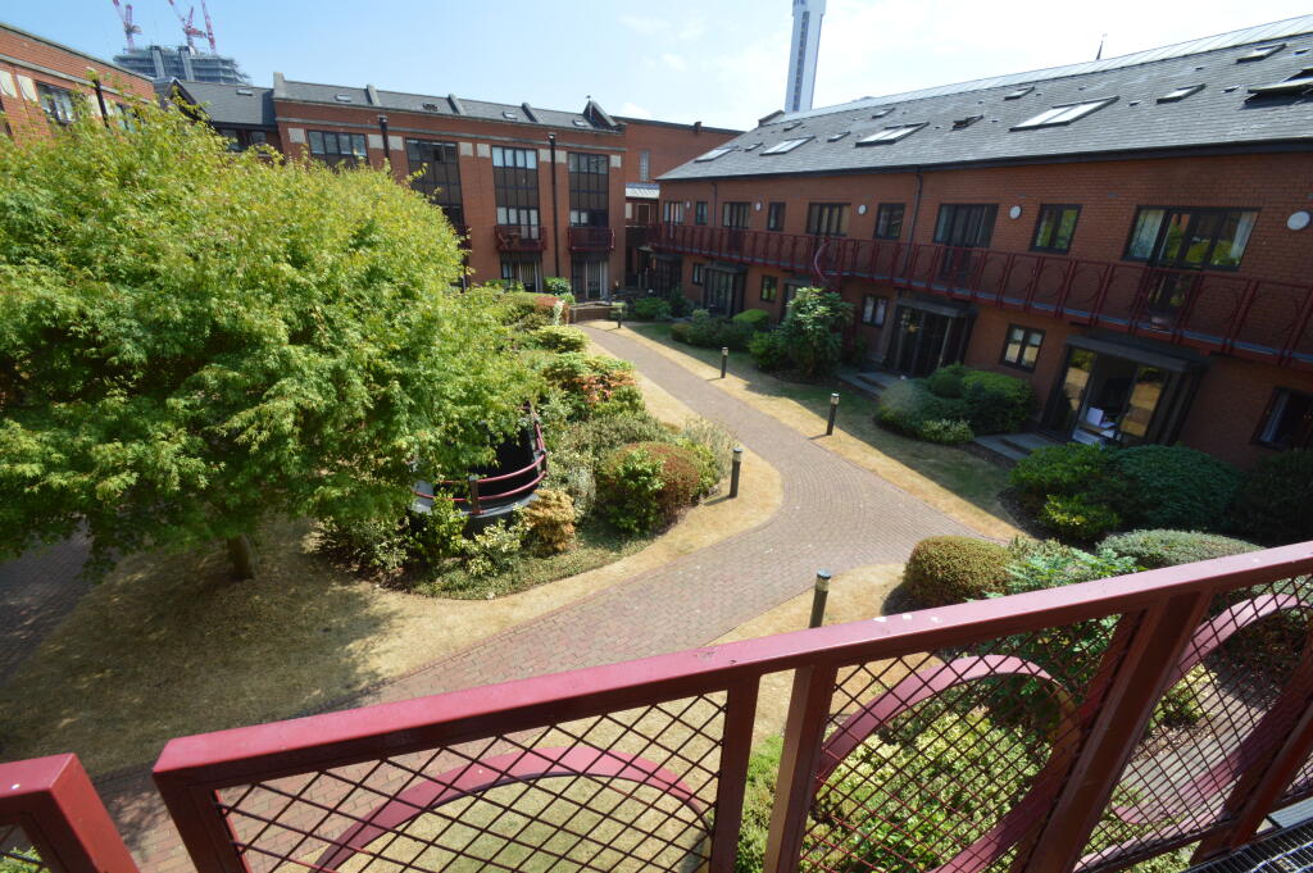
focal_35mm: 15
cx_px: 656
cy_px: 436
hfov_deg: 100.4
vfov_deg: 77.2
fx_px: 547
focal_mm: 10
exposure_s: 1/320
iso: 400
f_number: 10
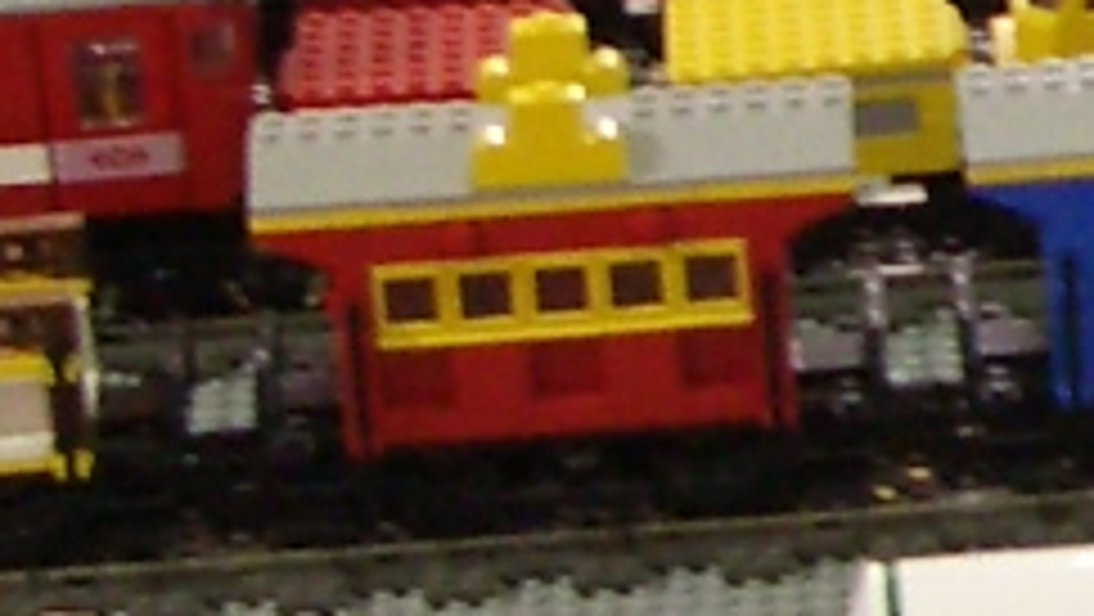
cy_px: 31
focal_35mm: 251
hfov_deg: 8.3
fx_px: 7285
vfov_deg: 4.8
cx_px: 1945
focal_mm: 5.8
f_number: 2.6
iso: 200
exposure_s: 1/15
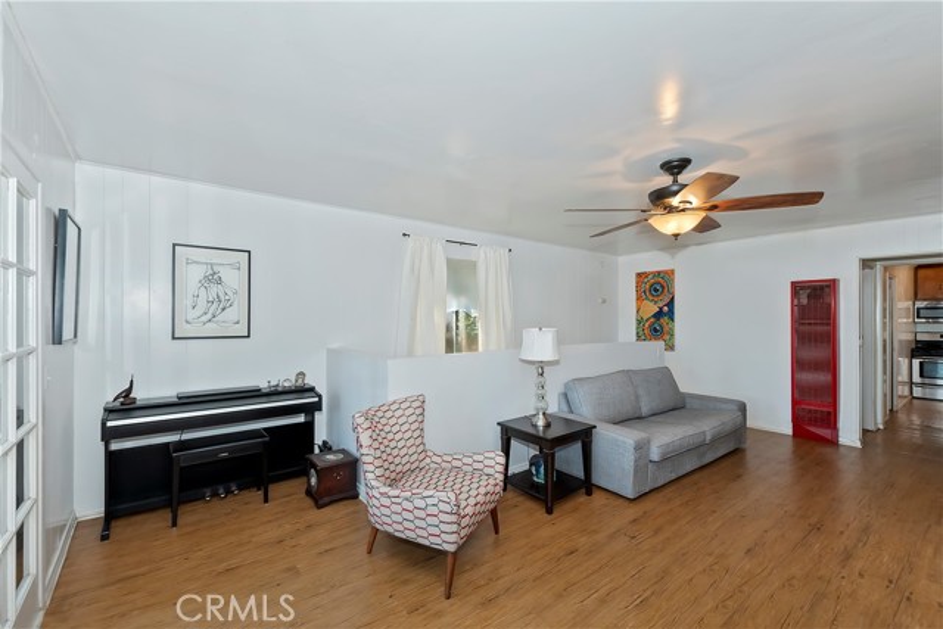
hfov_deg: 100.4
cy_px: 314
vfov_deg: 77.4
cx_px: 472
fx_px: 393
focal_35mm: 15
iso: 400
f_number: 8
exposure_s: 1/30
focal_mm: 10
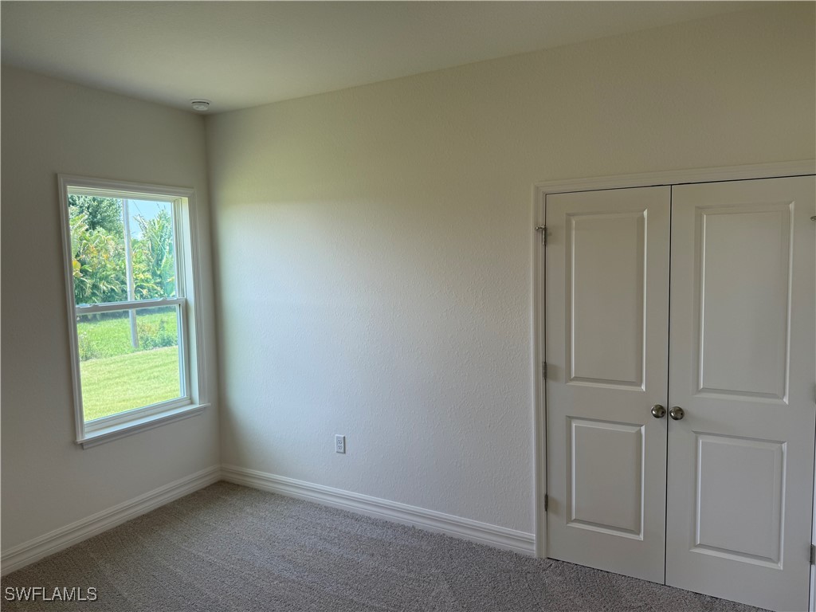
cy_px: 306
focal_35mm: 24
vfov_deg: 56.8
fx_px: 566
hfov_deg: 71.6
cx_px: 408
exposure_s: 1/222
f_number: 1.78
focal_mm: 6.76
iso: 64
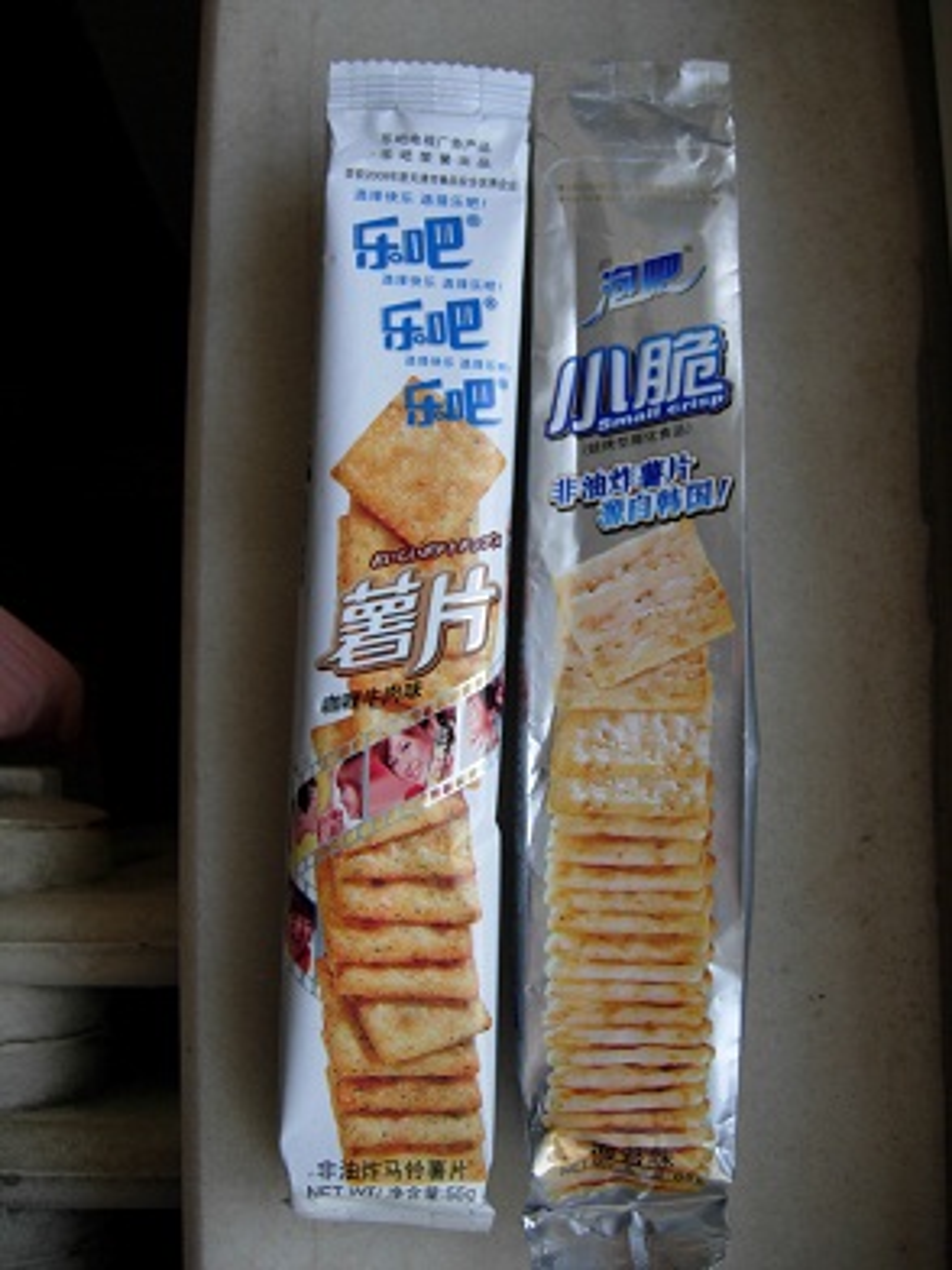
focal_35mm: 36
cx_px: 476
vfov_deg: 51.4
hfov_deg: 39.7
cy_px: 635
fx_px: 1320
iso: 50
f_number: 2.7
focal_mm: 7.5
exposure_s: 1/21.9
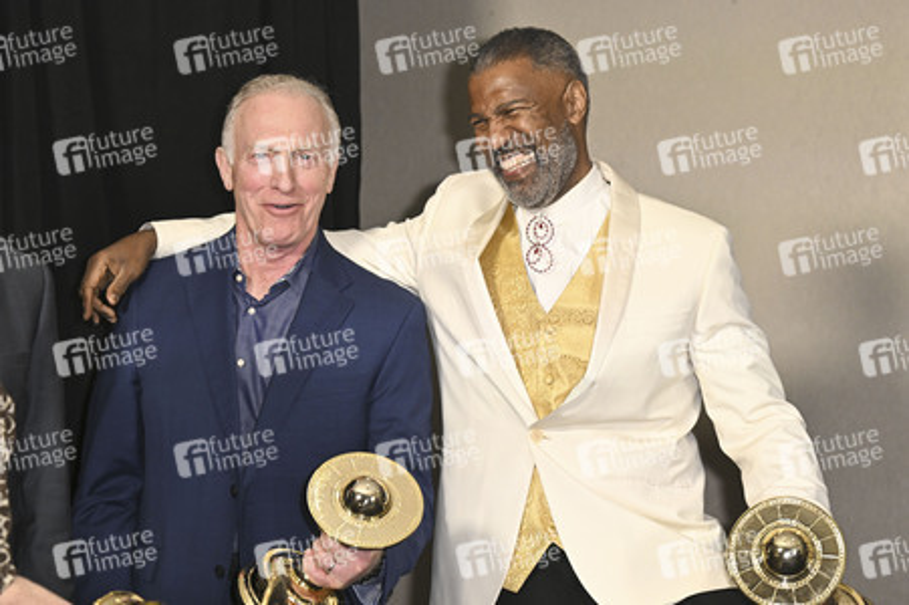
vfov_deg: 16.2
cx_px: 454
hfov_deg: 24.2
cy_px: 302
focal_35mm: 84
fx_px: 2119
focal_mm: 84
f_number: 5
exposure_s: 1/320
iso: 2000
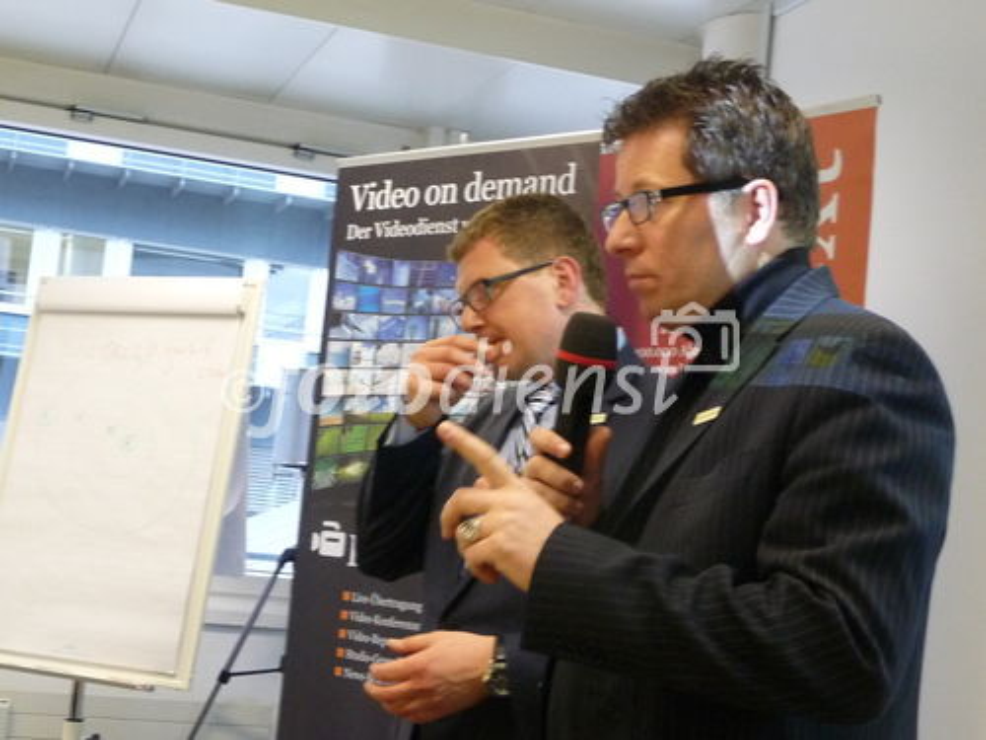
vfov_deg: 25.2
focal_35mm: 58
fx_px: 1652
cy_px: 370
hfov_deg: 33.2
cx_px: 493
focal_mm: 7.1
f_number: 4
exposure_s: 1/13
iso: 400
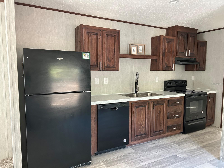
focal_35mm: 26
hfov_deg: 67.3
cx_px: 112
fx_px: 168
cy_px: 84
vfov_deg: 53.1
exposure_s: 1/60
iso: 400
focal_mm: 5.7
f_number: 1.5
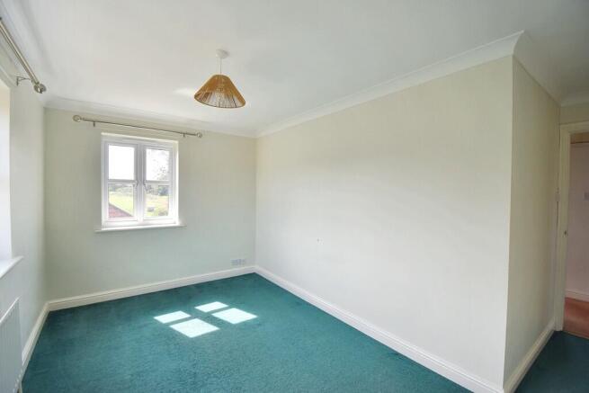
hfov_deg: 100.4
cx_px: 294
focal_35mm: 15
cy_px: 196
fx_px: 245
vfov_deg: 77.4
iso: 100
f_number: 5.6
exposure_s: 1/125
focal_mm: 10
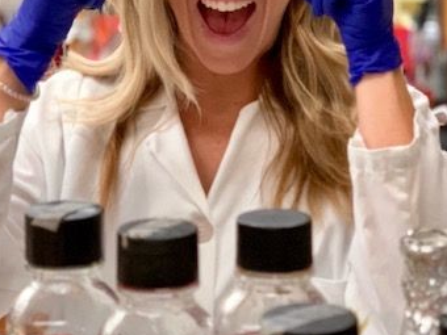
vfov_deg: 14.9
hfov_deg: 20.0
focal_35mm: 98
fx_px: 1265
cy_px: 35
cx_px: 241
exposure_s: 1/40
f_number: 2.4
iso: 320
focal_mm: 6
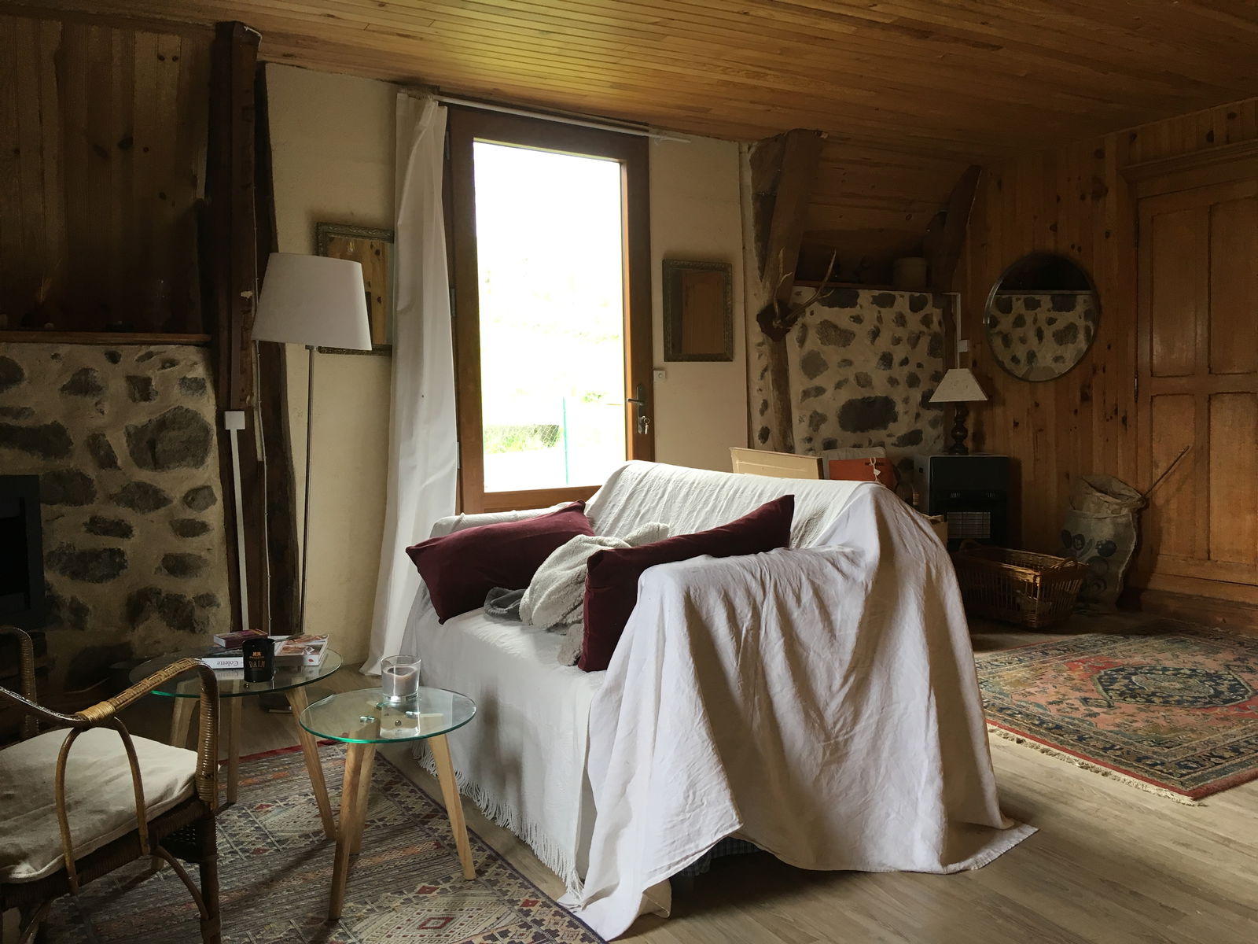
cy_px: 472
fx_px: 1054
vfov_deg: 48.2
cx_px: 629
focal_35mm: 29
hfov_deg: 61.7
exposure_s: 1/33
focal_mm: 4.15
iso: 40
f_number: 2.2
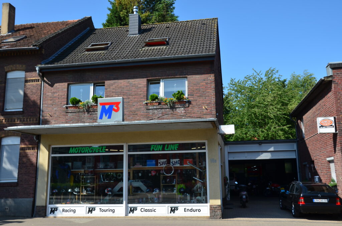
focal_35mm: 36
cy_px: 113
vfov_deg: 36.7
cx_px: 171
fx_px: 341
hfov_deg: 53.2
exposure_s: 1/125
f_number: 11
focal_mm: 24
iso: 160
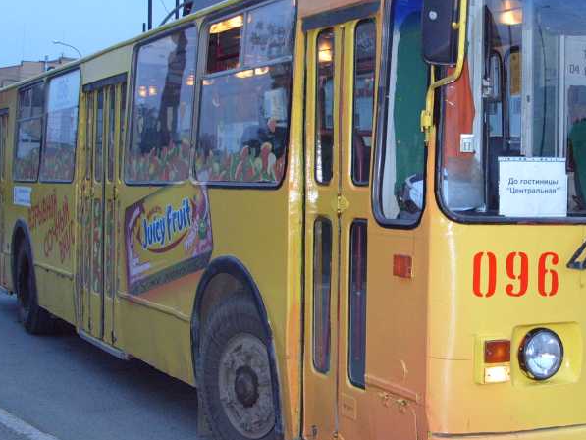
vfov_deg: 24.4
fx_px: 1016
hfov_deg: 31.8
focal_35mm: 60
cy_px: 195
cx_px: 416
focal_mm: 7.8
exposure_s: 1/45
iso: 240
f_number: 2.8
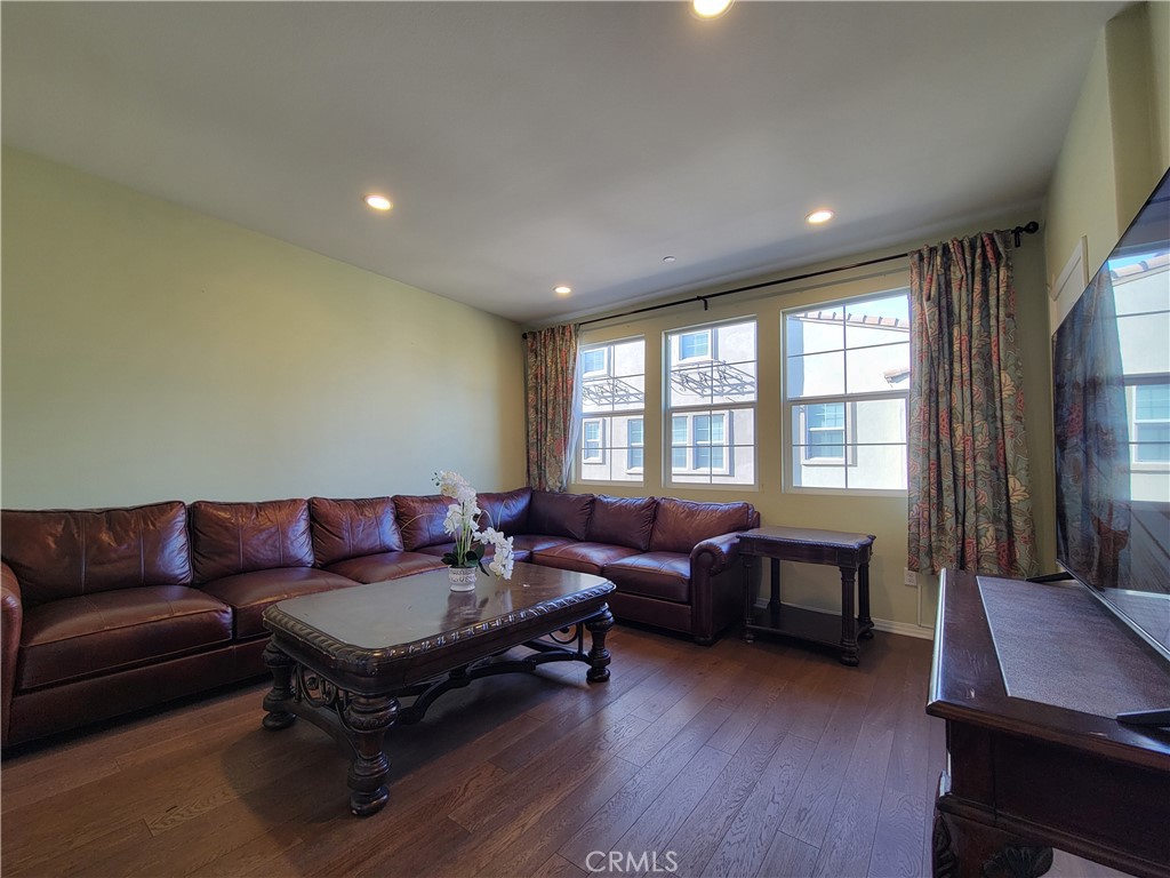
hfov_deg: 106.2
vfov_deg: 89.9
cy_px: 439
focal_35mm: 13
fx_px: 439
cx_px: 585
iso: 100
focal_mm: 2.2
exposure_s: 1/60
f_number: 2.2
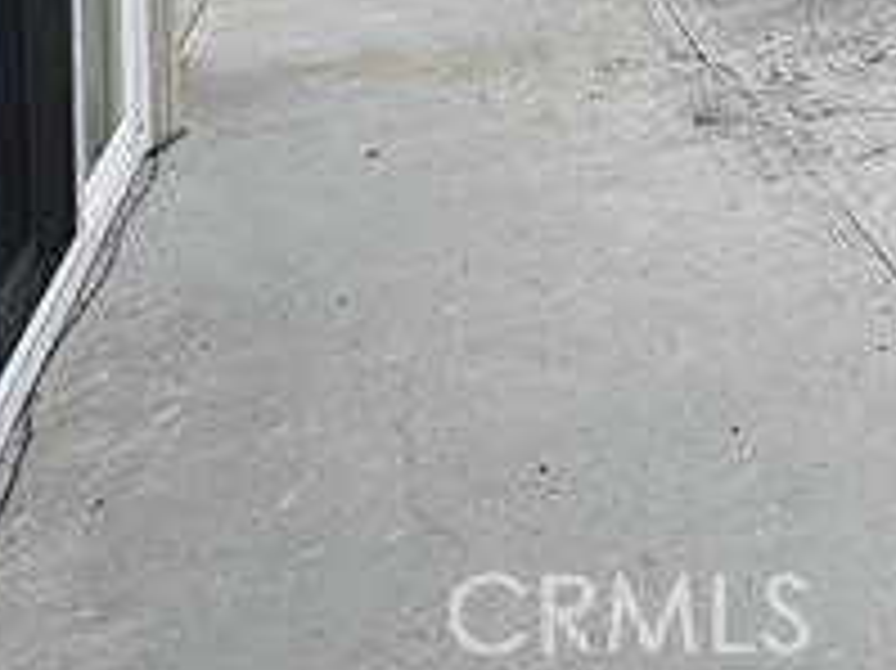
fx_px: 1164
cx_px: 937
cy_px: -400
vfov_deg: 23.6
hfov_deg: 36.8
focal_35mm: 45
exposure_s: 1/687
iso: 50
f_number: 2.2
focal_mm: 2.22
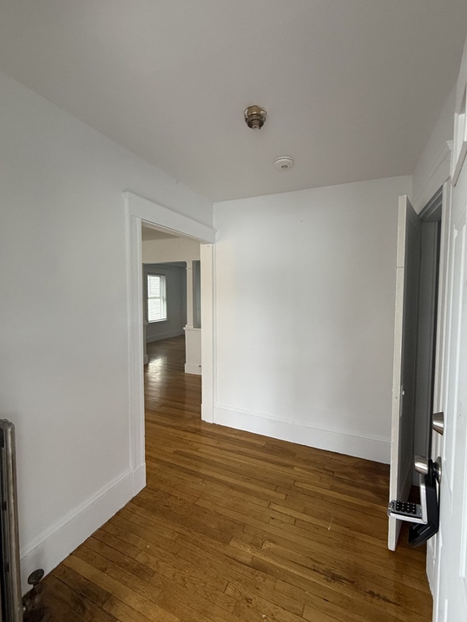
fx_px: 270
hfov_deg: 81.7
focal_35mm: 15
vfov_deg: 98.2
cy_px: 308
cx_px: 245
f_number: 2.2
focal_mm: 2.22
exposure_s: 1/120
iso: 200
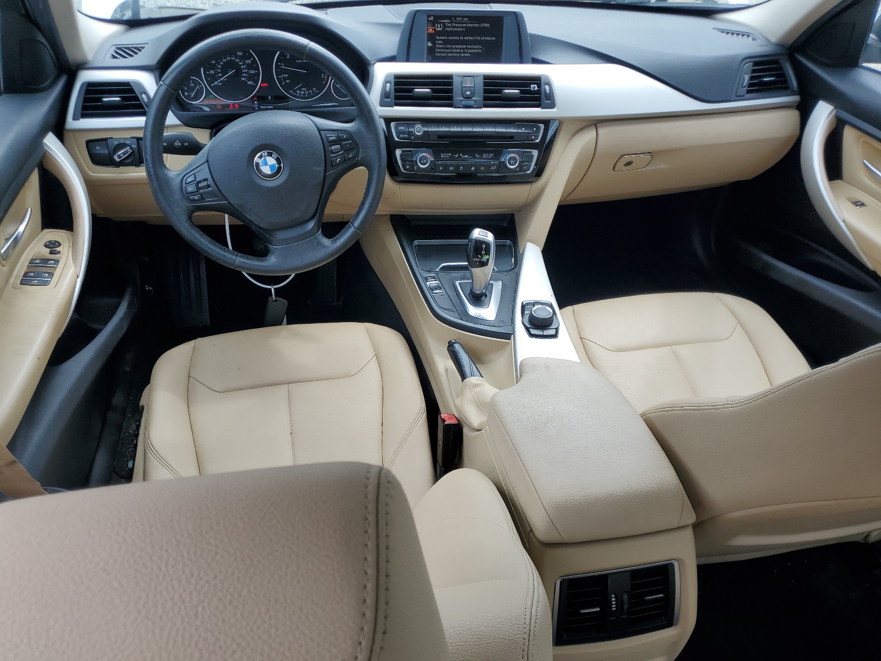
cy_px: 330
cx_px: 440
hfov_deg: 67.3
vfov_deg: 53.1
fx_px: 662
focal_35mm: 26
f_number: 1.5
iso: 50
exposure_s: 1/556
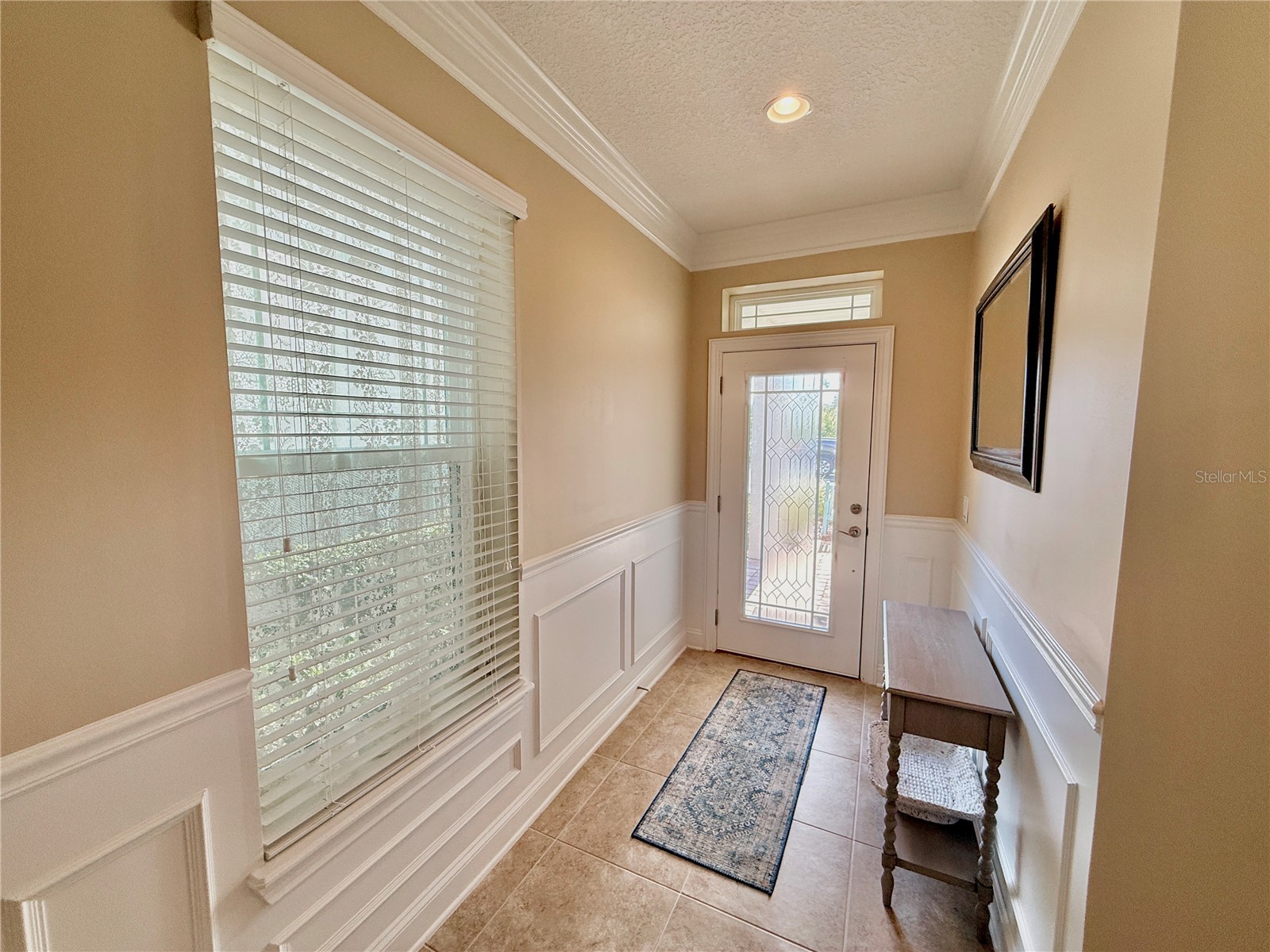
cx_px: 635
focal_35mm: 14
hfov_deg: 102.1
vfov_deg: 85.7
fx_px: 514
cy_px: 476
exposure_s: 1/120
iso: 80
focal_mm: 2.22
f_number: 2.2
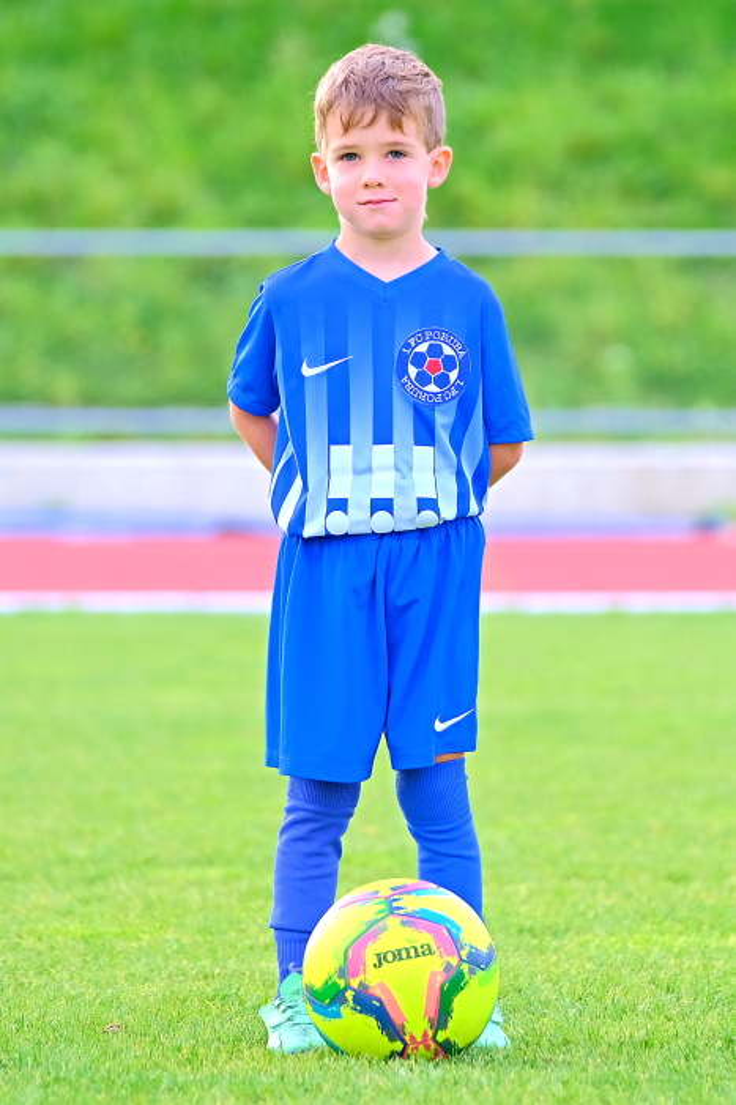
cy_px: 552
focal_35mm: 179
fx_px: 5492
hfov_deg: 7.7
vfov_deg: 11.5
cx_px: 368
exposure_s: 1/340
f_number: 2.8
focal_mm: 119.2
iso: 320
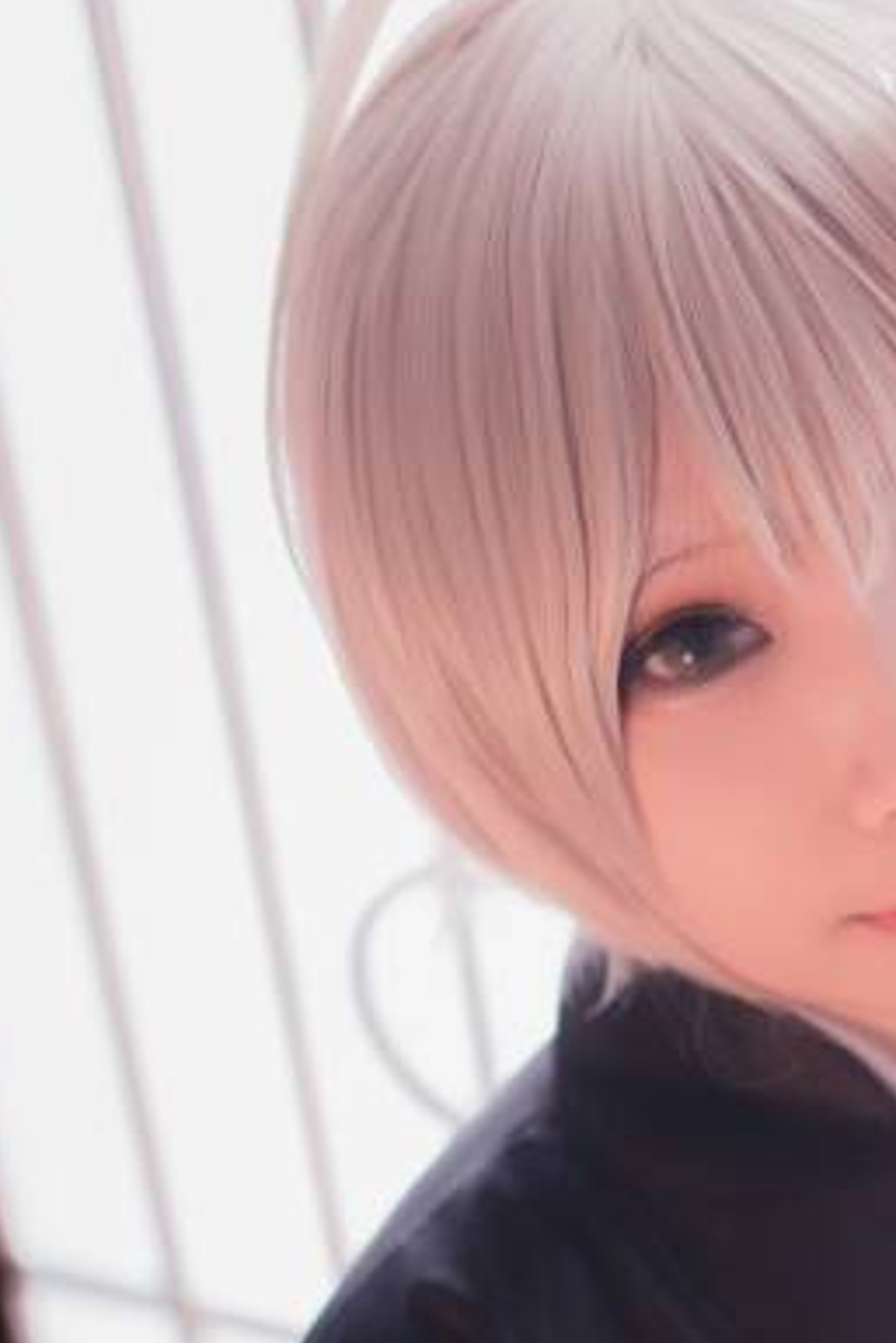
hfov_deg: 12.2
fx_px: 4065
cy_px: 1273
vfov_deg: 18.4
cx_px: 1126
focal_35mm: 109
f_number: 1.4
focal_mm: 35
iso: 1250
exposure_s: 1/80
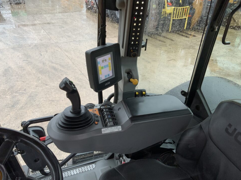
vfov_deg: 45.4
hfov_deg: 58.4
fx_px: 216
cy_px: 88
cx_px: 124
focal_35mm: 31
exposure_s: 1/106
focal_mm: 3
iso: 64
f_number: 1.8
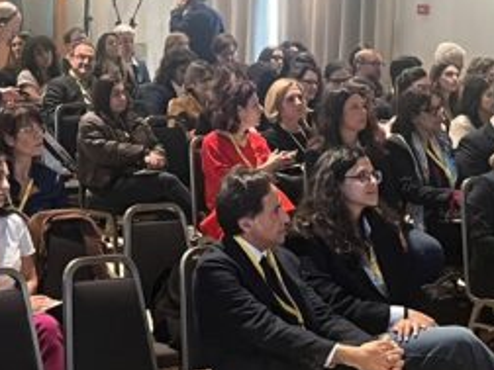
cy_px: 8
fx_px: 1770
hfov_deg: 15.7
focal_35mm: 124
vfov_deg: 11.8
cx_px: 31
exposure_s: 1/49
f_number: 1.6
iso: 320
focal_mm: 5.1
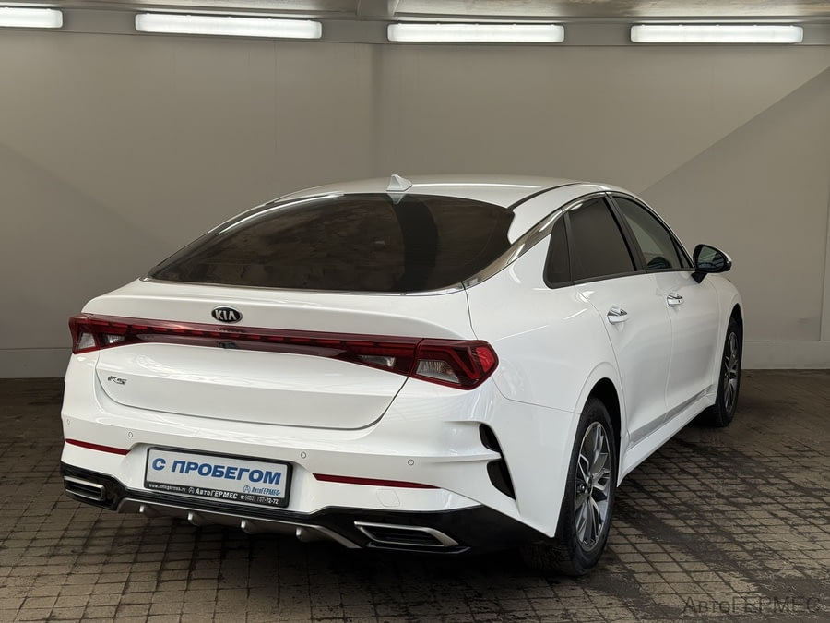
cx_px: 415
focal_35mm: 48
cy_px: 312
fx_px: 1151
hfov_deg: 39.7
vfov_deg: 30.3
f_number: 1.78
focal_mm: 6.76
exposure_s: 1/1490
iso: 64
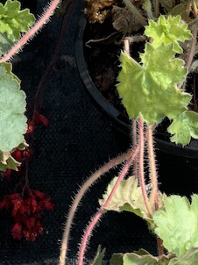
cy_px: -101
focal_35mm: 92
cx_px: 95
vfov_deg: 19.3
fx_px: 703
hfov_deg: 16.0
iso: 25
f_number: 1.8
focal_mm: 4.25
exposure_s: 1/972
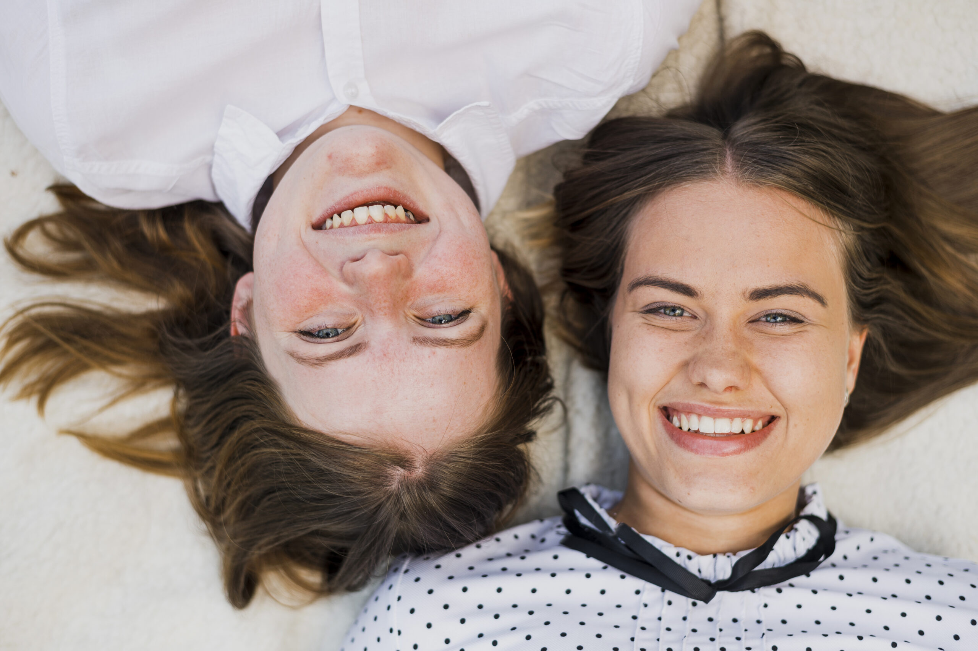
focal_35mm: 50
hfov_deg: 39.6
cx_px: 489
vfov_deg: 27.0
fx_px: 1357
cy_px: 326
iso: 100
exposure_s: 1/400
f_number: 2.2
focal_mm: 50
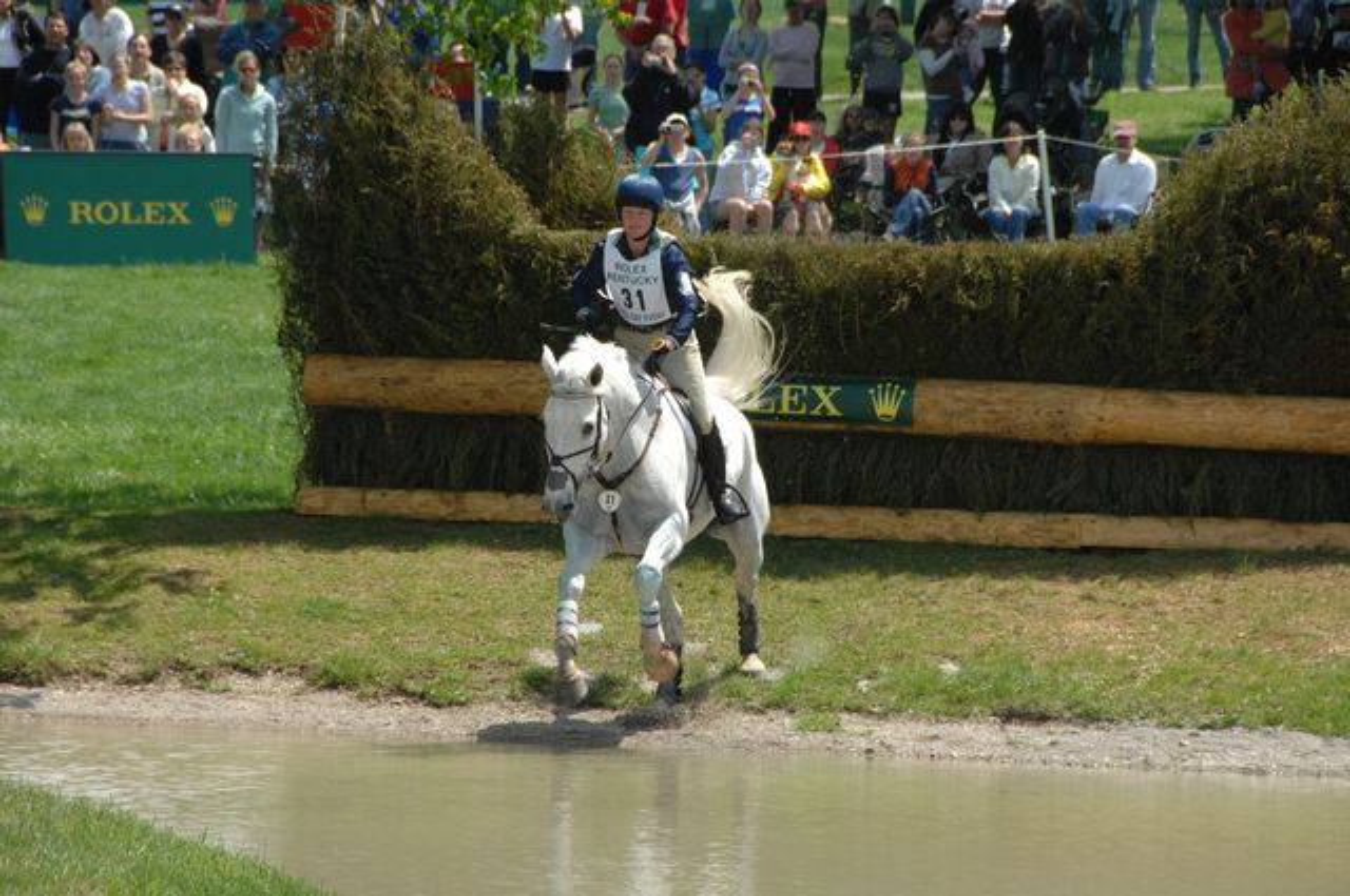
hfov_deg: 6.9
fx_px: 11236
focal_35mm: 300
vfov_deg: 4.6
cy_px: 448
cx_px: 675
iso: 500
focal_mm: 200
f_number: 9
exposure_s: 1/500
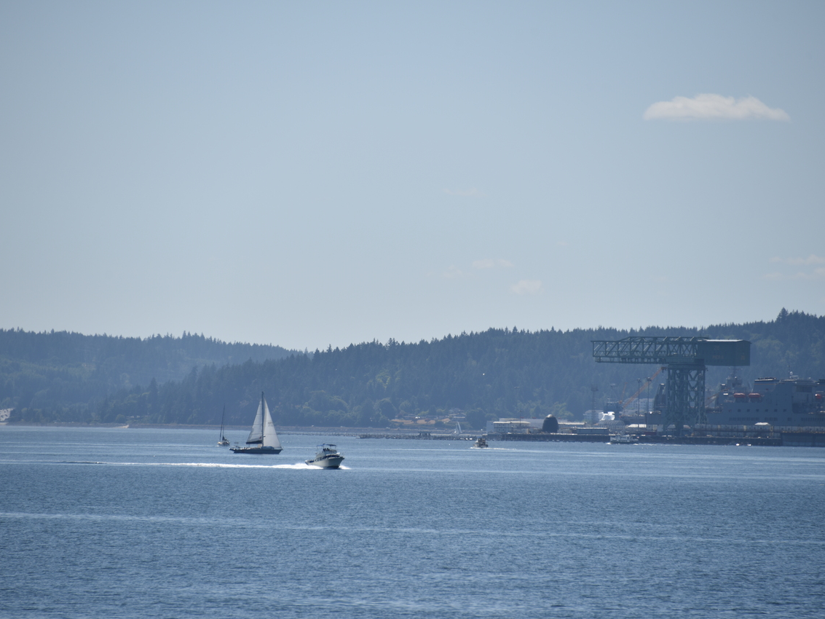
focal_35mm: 326
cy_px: 310
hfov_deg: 6.1
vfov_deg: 4.6
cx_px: 400
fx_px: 7770
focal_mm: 300
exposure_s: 1/640
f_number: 7.1
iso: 100
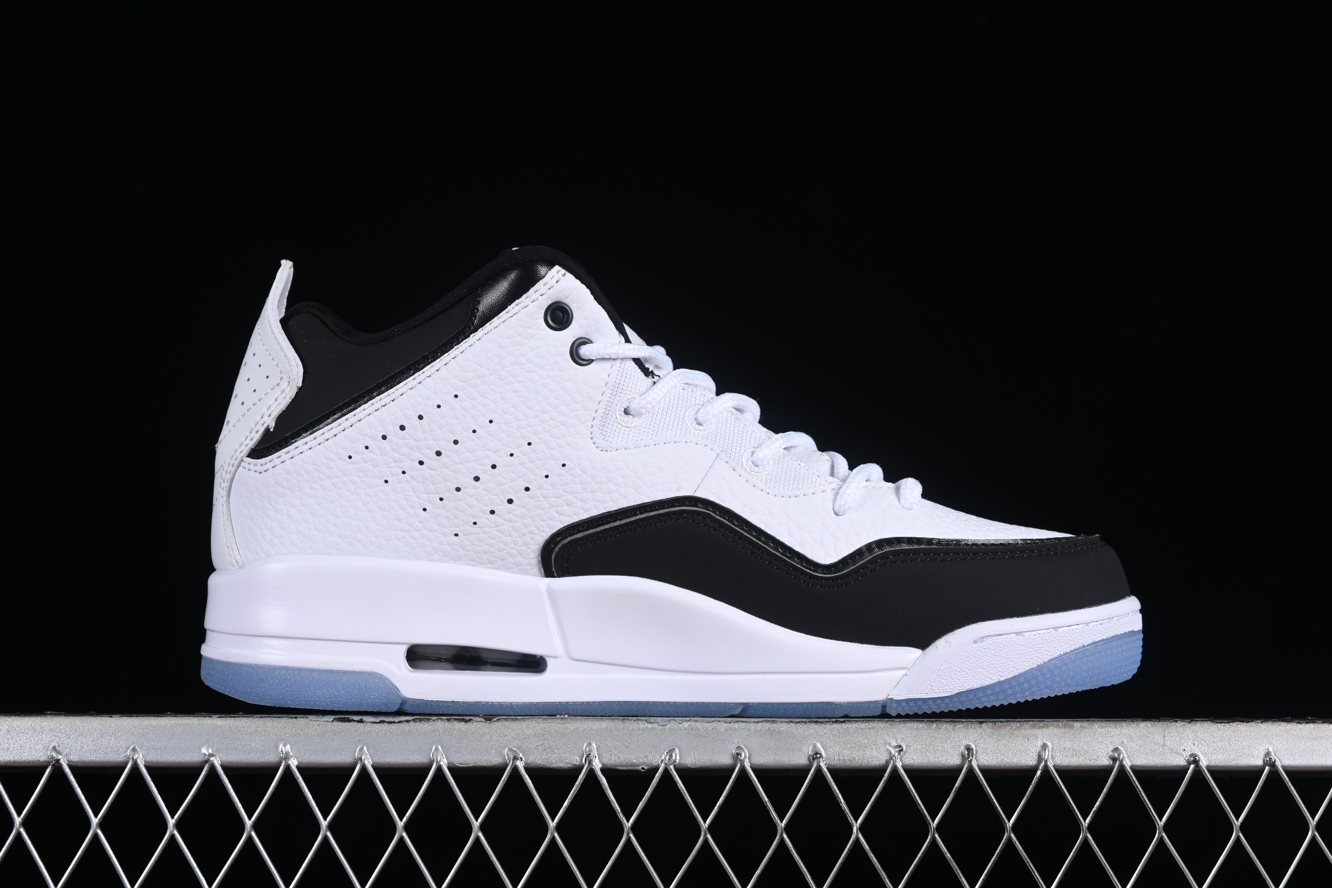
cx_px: 666
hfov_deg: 27.0
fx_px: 2775
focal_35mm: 75
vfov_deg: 18.2
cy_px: 444
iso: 160
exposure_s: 1/80
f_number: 8
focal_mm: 50
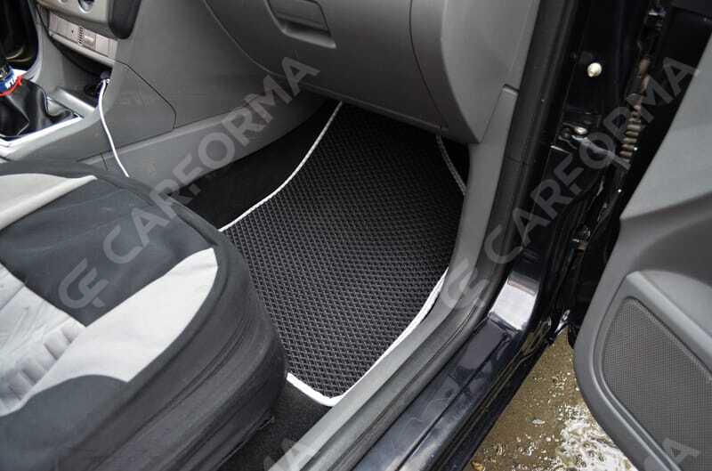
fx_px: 533
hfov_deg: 67.5
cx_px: 356
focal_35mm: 27
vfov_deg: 47.7
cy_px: 236
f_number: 4
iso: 640
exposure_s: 1/60
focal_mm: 18
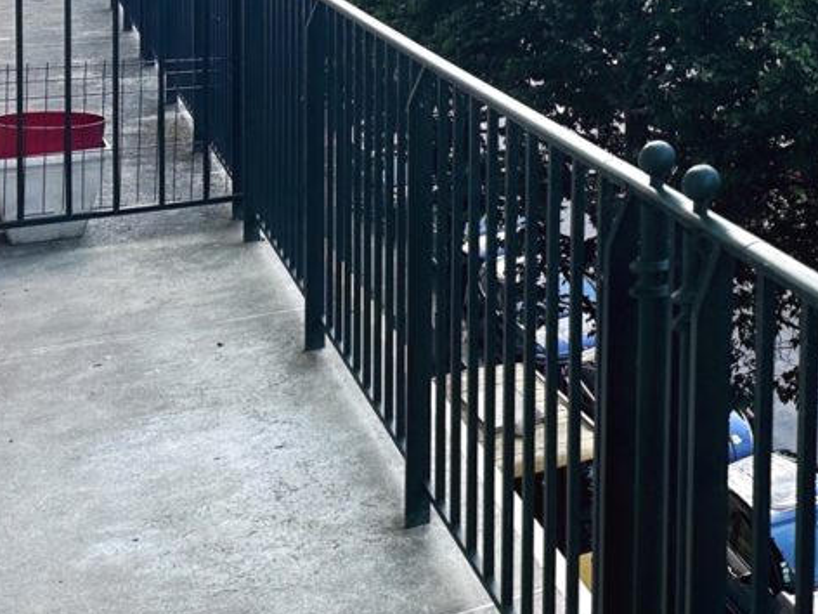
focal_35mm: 61
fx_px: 1441
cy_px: -151
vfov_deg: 22.0
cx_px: 1003
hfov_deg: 27.5
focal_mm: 6.86
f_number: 1.78
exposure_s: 1/3058
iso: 80
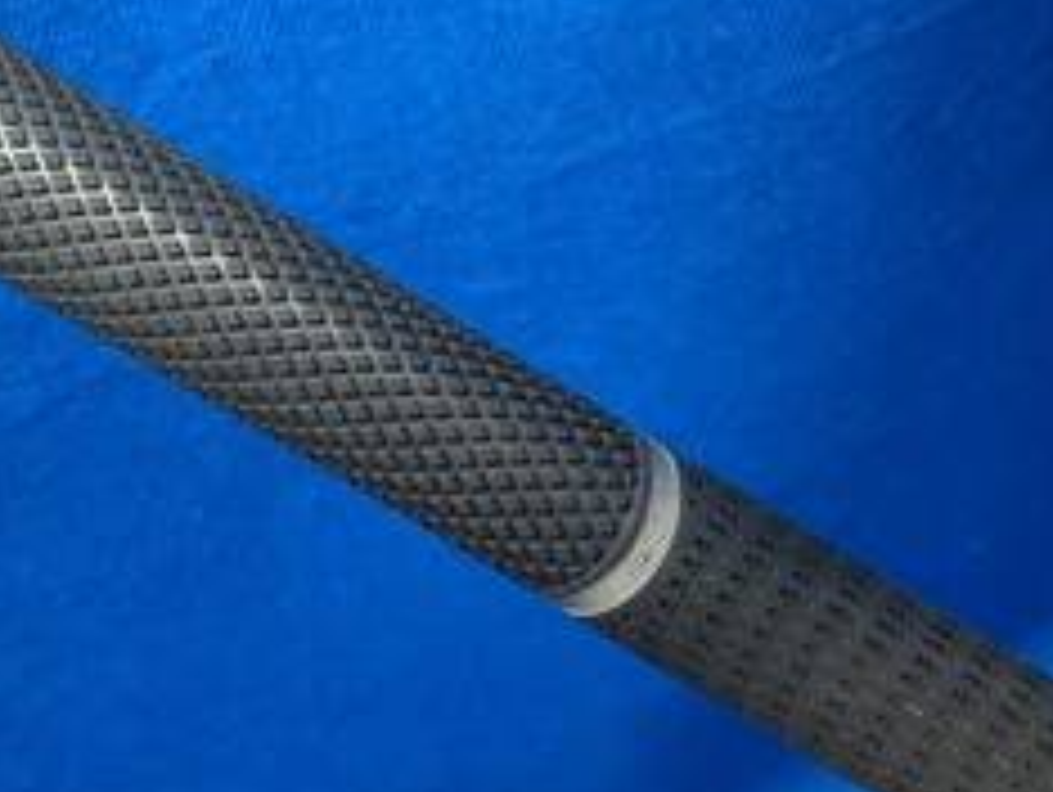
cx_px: 778
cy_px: 608
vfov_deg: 20.6
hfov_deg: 27.0
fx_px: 2162
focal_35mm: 71
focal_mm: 4.25
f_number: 1.8
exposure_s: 1/60
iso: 125
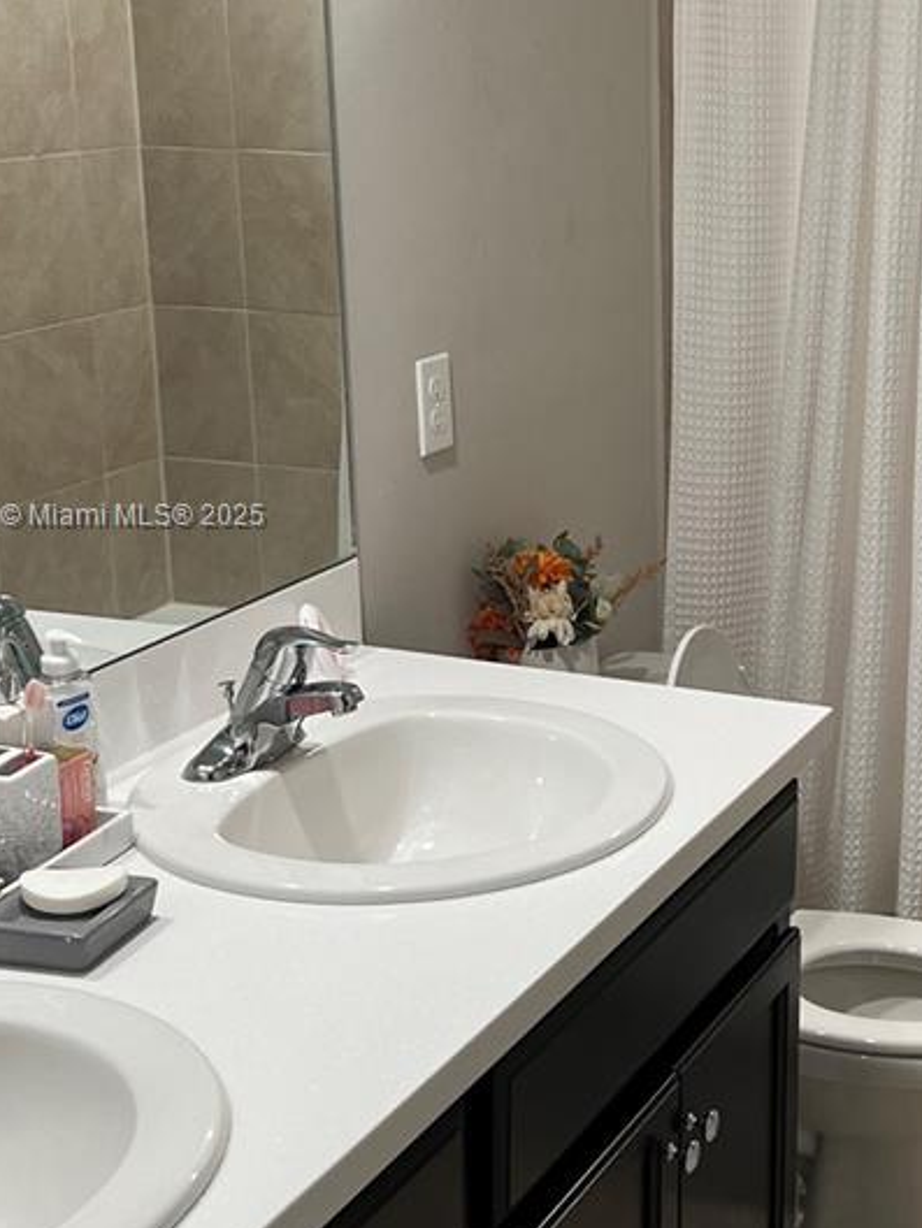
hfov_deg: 23.9
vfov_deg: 32.6
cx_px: 885
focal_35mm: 59
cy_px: 518
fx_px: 2094
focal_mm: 5.7
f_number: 1.5
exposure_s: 1/121
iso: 125
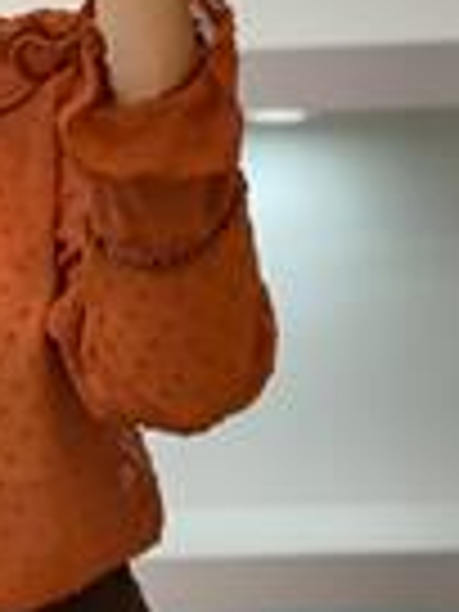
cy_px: 223
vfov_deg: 12.5
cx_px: -122
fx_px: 2793
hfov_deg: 9.2
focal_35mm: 158
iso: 100
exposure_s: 1/100
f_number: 2
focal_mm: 6
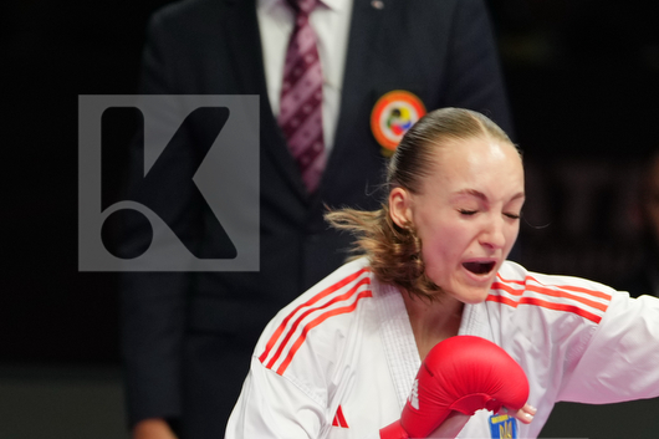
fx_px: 11052
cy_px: 527
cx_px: 169
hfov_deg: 3.4
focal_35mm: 604
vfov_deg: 2.3
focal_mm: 200
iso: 800
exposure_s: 1/1000
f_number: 2.8
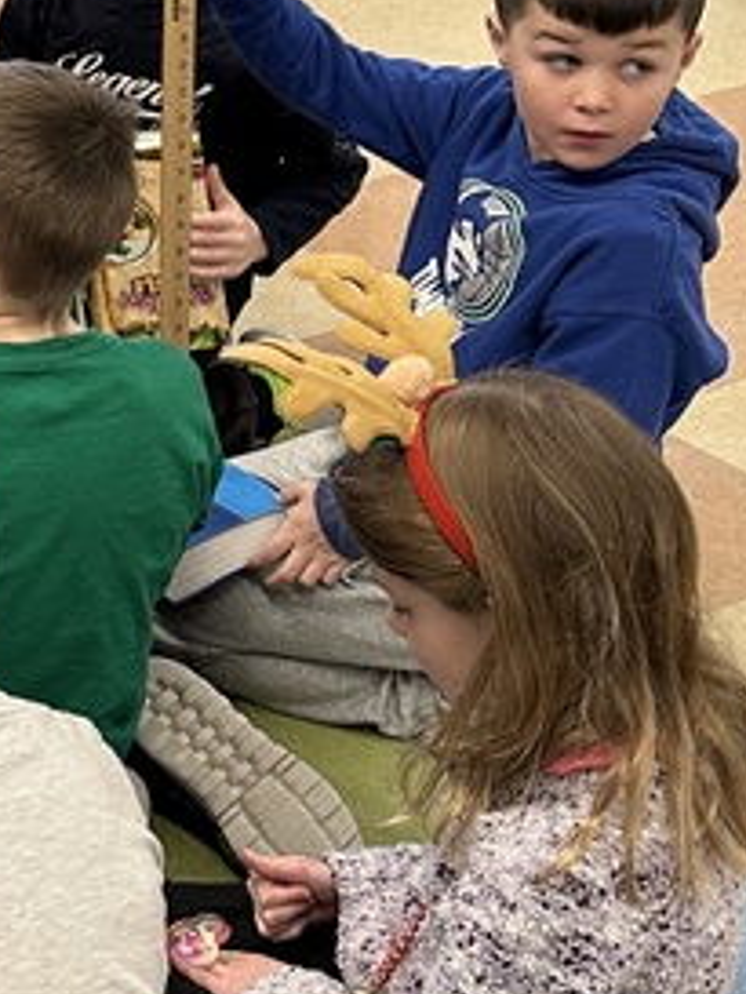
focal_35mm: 90
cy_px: 29
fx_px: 2584
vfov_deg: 21.1
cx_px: -571
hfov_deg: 14.5
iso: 125
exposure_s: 1/60
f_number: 1.78
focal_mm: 6.86
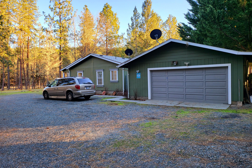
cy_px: 81
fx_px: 182
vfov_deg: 49.5
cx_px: 126
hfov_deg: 69.4
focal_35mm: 26
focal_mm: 5
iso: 40
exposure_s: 1/159
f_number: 1.8
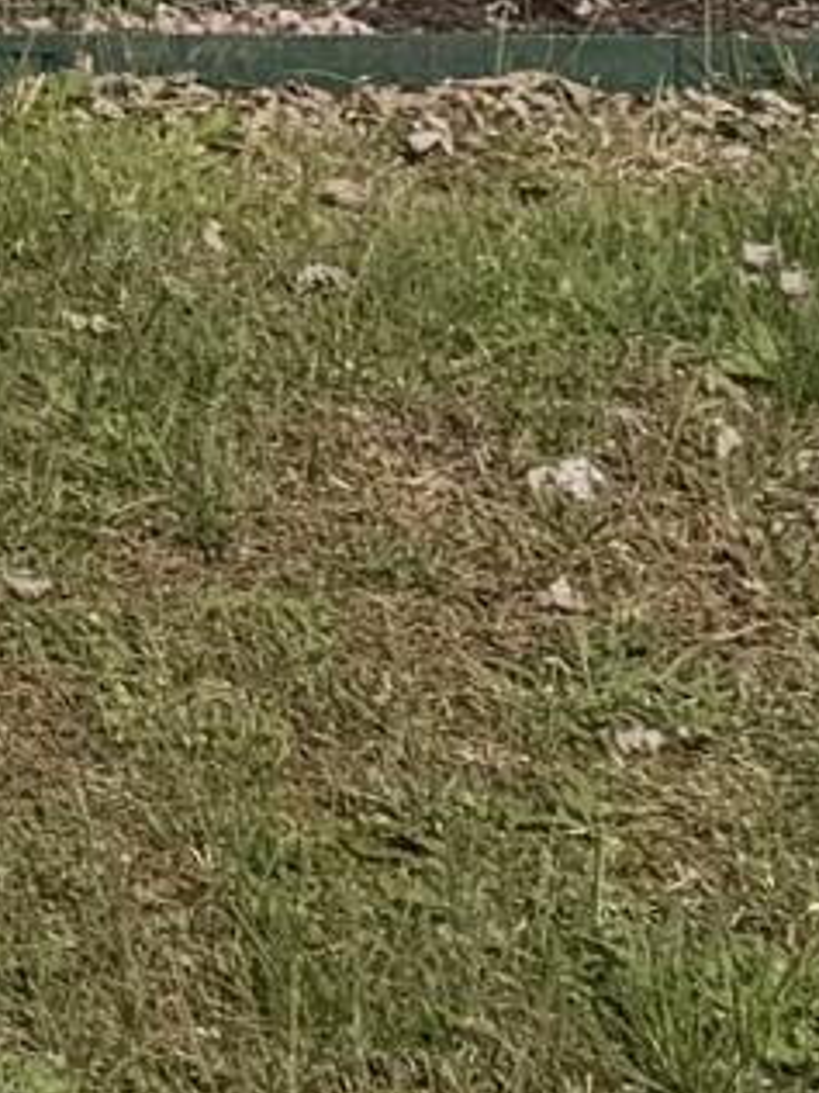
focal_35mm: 228
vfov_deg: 7.5
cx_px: -2578
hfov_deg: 5.6
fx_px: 7193
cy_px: -2262
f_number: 1.78
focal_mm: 6.76
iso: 80
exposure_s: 1/5714
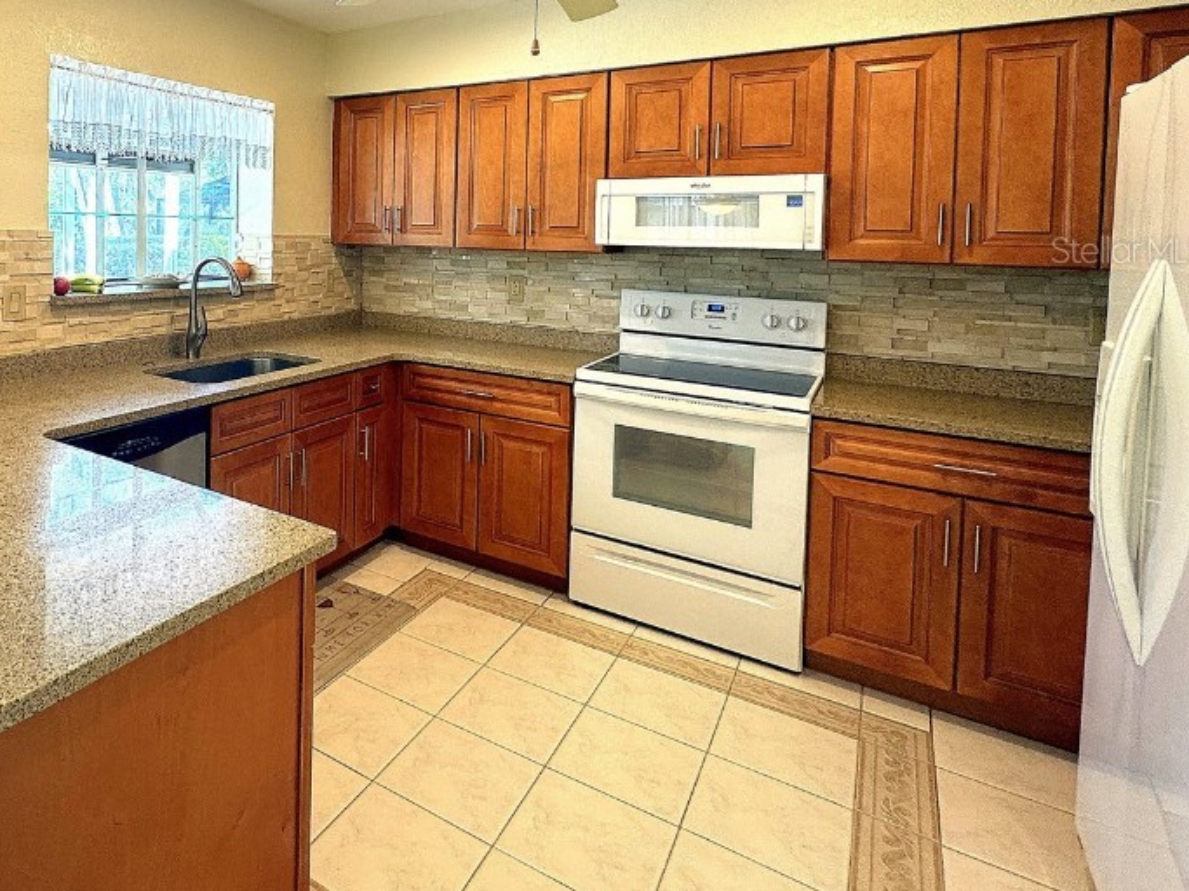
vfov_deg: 60.7
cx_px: 324
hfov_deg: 74.4
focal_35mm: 21
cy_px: 249
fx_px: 721
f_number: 2.2
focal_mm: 2.22
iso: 160
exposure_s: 1/120
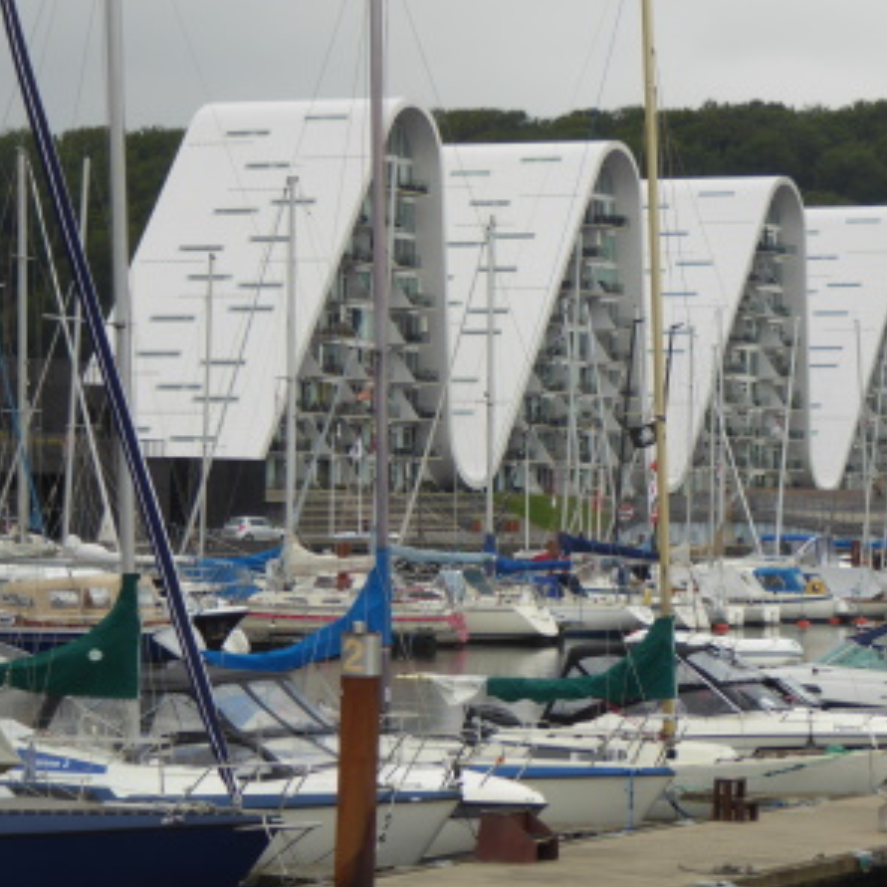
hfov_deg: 12.3
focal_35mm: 142
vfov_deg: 12.3
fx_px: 4117
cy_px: 466
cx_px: 636
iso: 80
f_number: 5.1
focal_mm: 19
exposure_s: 1/100
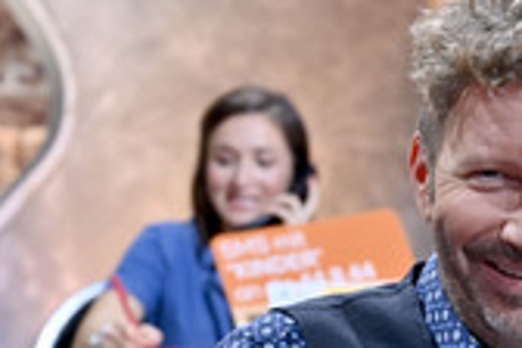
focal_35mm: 137
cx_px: 567
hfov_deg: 14.6
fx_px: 1986
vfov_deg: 9.9
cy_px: 388
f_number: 4
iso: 1250
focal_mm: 51
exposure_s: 1/200
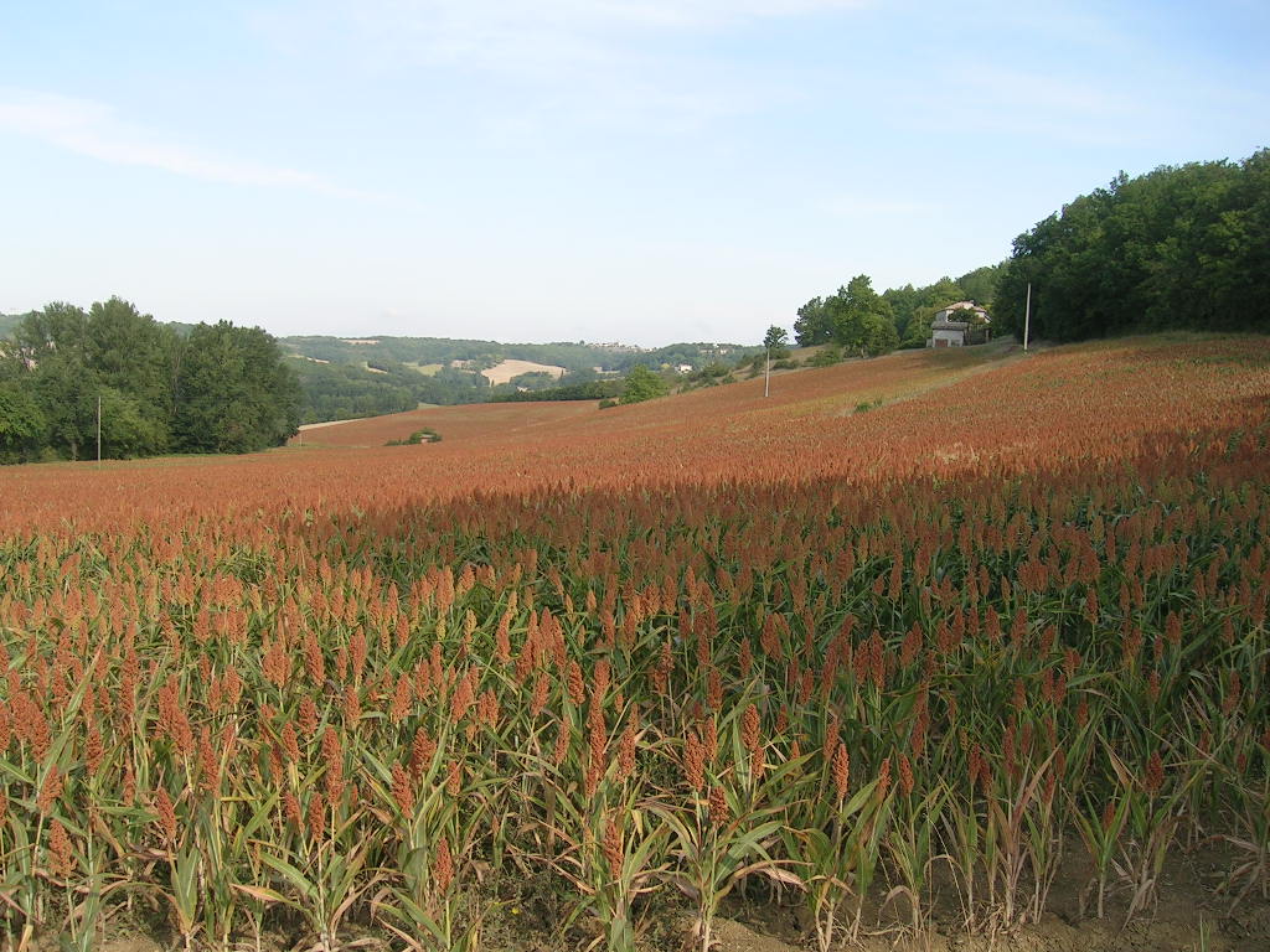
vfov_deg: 40.7
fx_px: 1284
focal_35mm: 35
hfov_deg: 52.6
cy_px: 476
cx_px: 635
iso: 50
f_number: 4.8
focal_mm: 5.4
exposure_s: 1/208
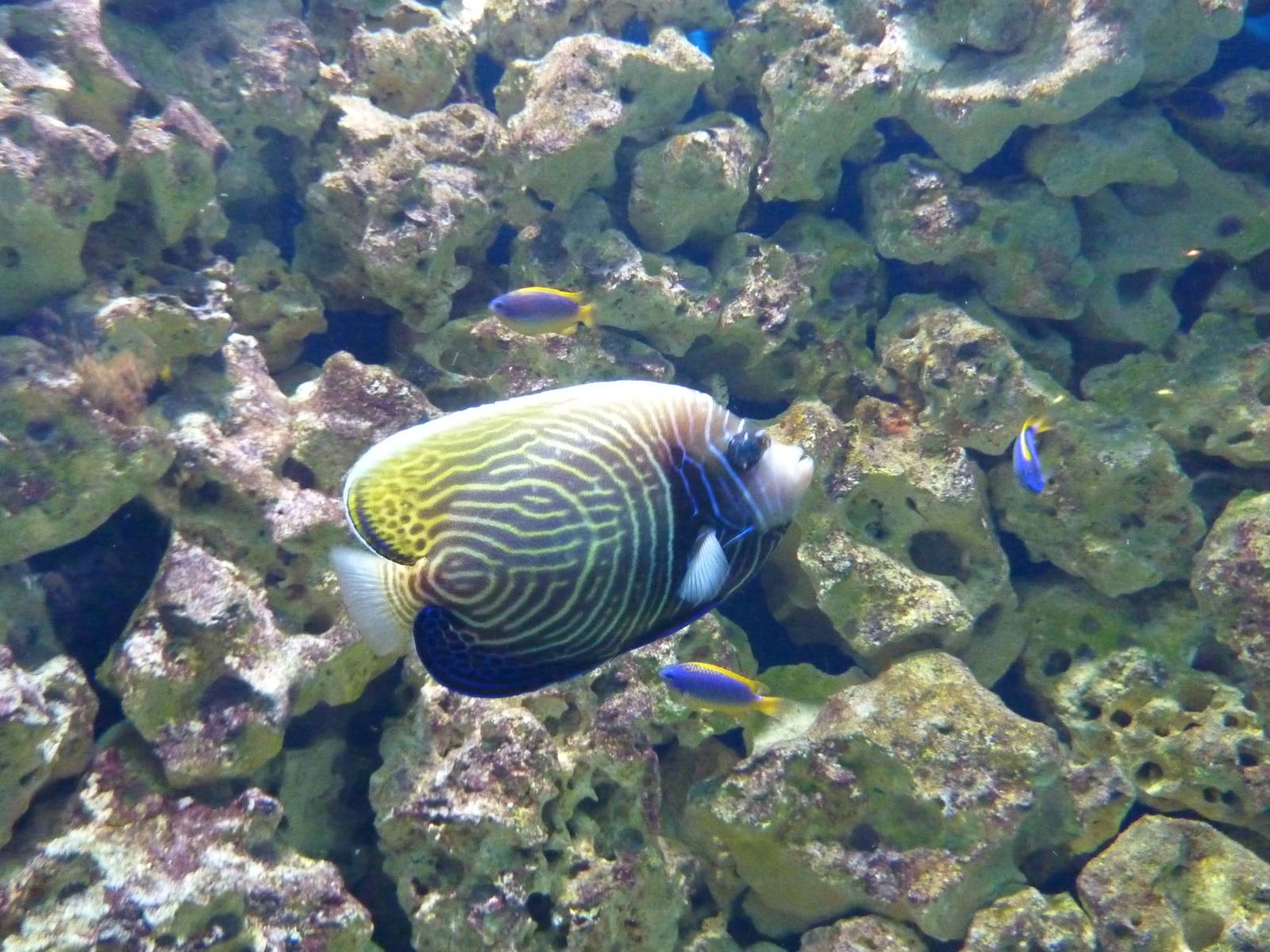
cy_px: 476
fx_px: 917
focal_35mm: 25
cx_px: 635
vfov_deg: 54.9
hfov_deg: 69.4
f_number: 3.3
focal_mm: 4.1
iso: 800
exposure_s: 1/20
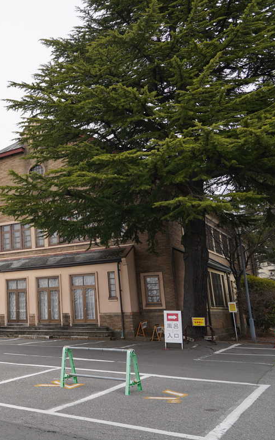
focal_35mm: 37
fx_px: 443
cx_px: -43
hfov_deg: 30.1
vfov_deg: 52.7
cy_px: 221
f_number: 7.1
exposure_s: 1/200
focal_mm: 24
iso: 100
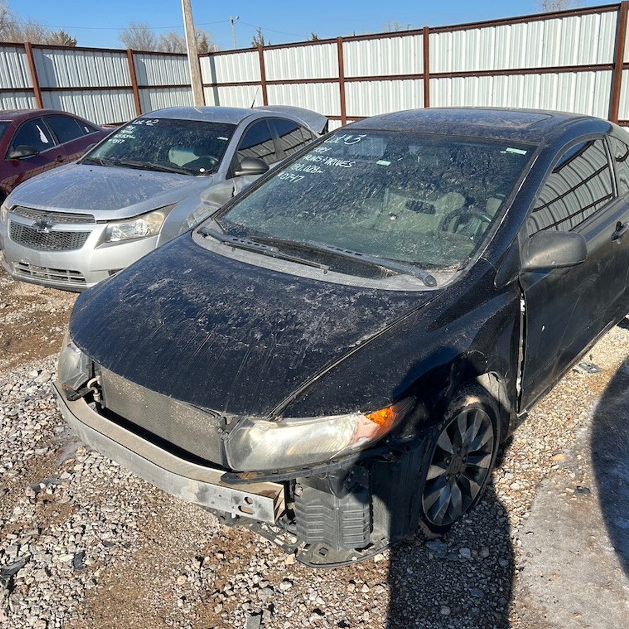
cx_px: 364
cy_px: 314
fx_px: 637
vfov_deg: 52.5
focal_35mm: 31
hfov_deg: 52.3
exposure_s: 1/2915
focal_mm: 5.7
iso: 50
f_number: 1.5
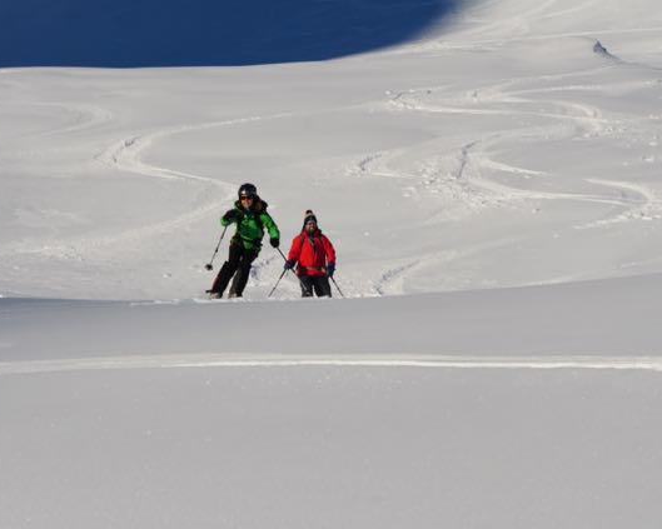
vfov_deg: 9.7
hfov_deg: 12.2
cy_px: 266
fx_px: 3106
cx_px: 282
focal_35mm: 159
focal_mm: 93
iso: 100
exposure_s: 1/250
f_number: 11
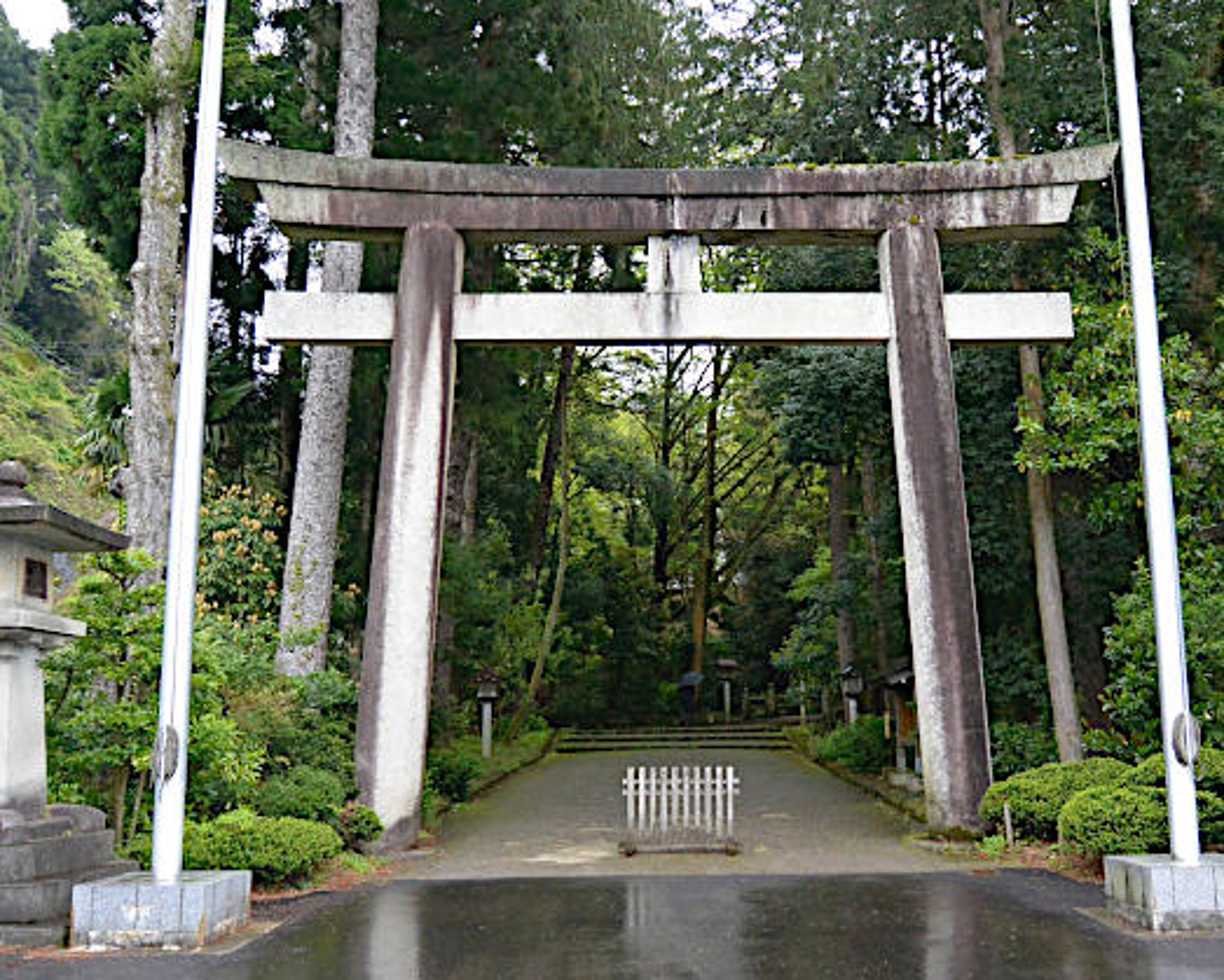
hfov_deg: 57.1
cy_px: 490
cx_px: 669
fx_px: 1124
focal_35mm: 31
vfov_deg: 47.1
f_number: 4
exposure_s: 1/60
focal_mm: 10
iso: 800
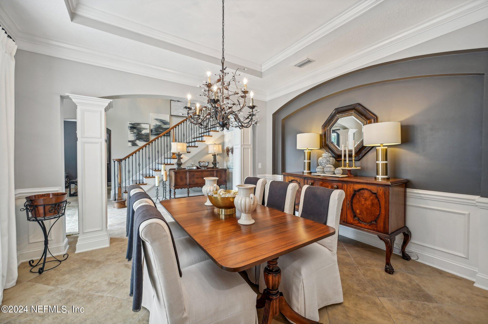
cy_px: 162
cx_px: 244
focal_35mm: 14
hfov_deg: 104.3
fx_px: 190
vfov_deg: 81.1
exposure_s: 1/8
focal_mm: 14
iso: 400
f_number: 8
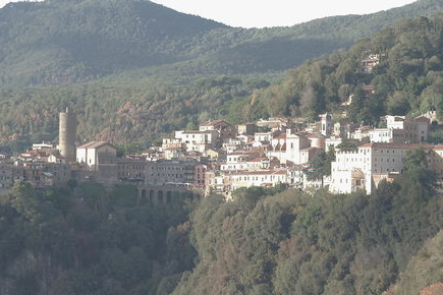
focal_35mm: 175
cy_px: 100
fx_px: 2153
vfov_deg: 7.8
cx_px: 227
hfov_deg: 11.7
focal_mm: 85
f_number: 9
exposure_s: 1/30
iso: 100
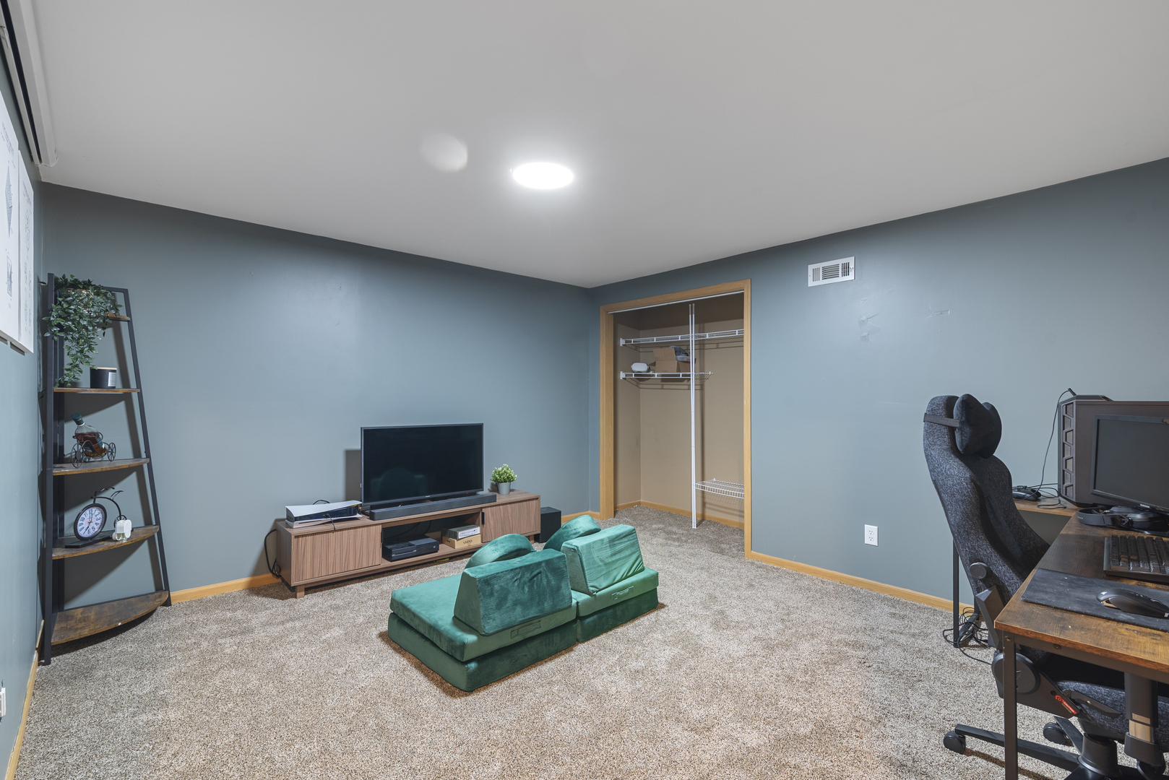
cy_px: 390
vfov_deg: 73.8
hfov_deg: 96.7
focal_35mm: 16
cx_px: 584
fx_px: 520
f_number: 7.1
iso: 320
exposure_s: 2
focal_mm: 16
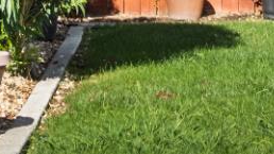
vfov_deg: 5.5
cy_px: -98
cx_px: 131
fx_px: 1591
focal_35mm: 219
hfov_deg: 9.8
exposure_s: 1/250
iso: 160
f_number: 5.6
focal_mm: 24
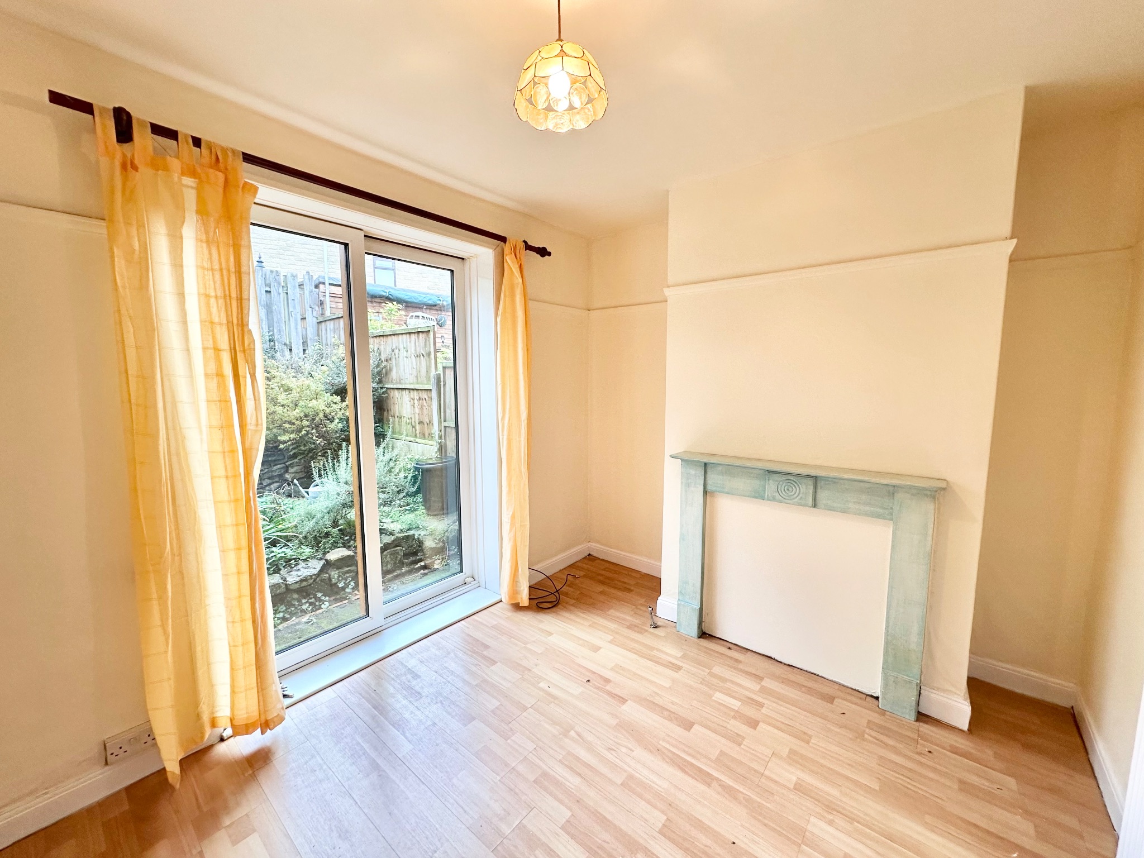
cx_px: 572
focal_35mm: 14
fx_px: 463
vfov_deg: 85.7
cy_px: 429
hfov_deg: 102.1
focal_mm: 2.22
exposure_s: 1/100
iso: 125
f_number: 2.2
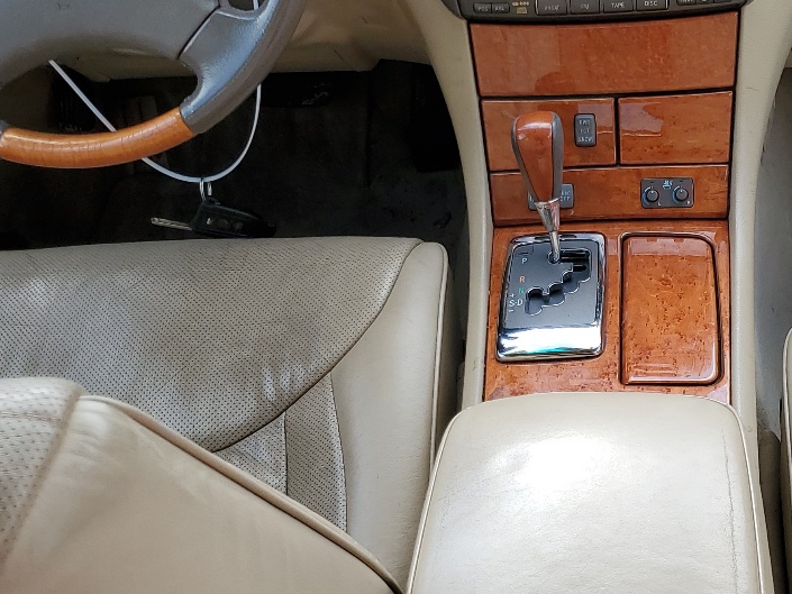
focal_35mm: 59
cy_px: 282
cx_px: 571
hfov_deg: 32.2
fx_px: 1350
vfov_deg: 24.8
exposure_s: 1/455
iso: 50
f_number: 1.5
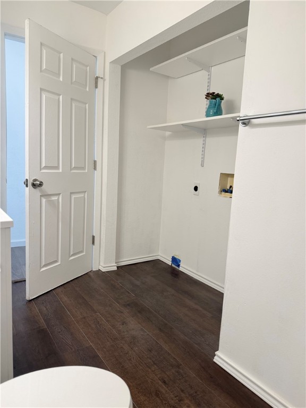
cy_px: 204
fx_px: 283
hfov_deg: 56.8
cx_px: 153
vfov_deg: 71.6
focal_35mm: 24
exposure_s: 1/120
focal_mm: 6.76
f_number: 1.78
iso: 160
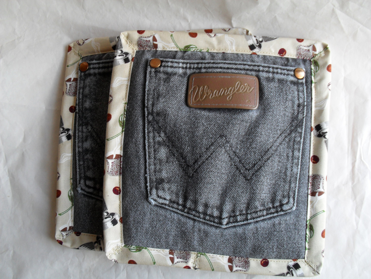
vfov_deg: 40.7
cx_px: 186
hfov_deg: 52.6
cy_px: 140
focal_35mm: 35
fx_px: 375
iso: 100
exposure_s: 1/45
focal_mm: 6.3
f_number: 3.2
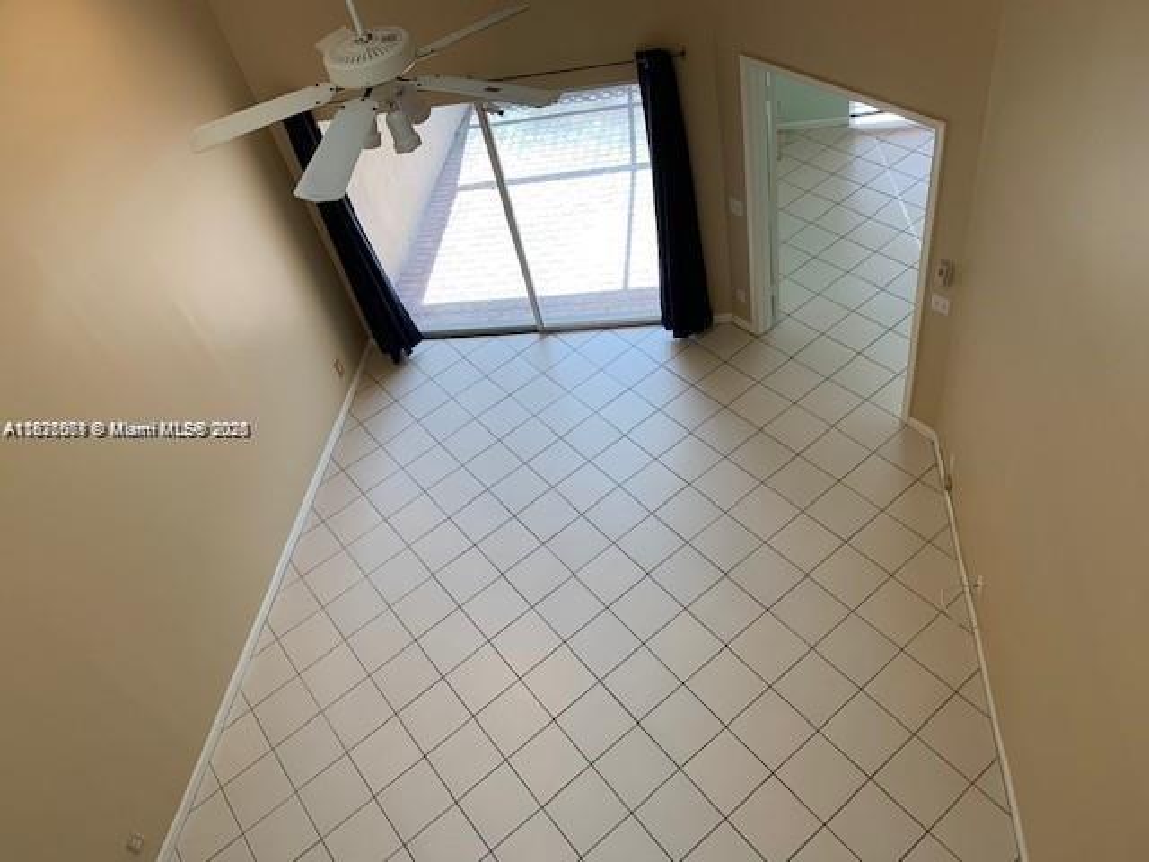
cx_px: 574
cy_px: 431
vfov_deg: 53.1
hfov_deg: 67.3
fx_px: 863
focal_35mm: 26
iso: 80
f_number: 1.8
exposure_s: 1/120
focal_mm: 4.25
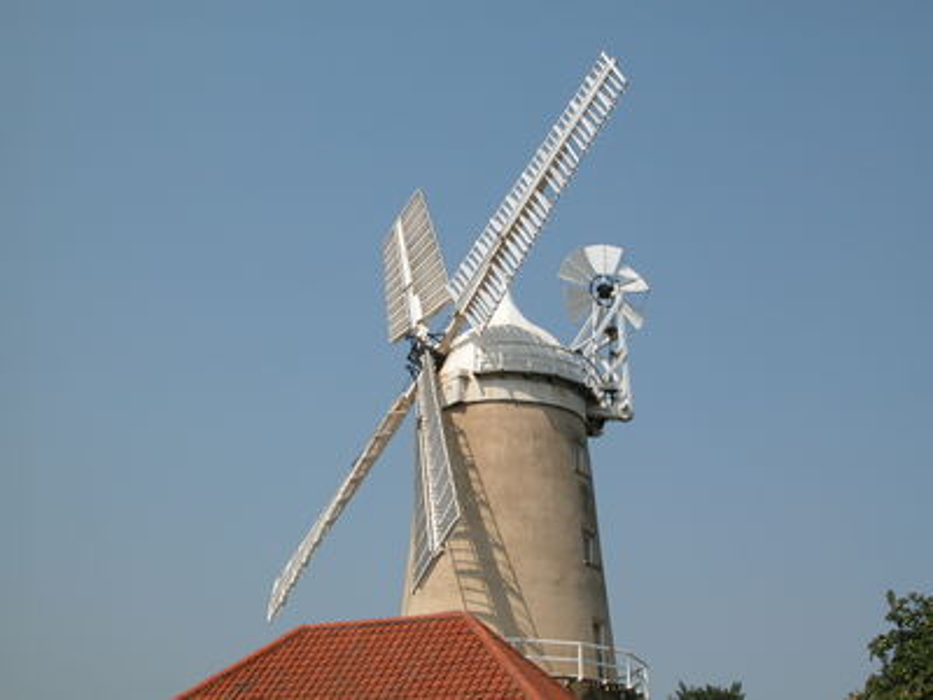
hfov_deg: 33.2
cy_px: 350
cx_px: 466
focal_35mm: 58
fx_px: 1563
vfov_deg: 25.2
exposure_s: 1/520
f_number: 7
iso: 100
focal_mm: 14.7
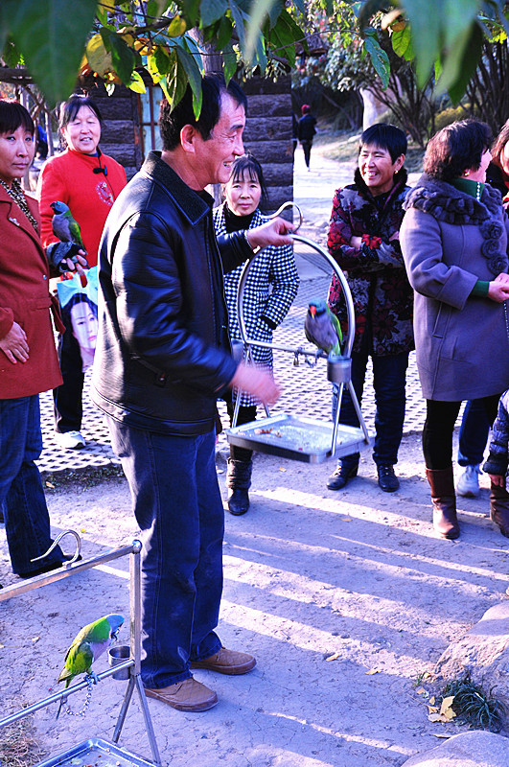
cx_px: 254
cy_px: 384
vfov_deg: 37.9
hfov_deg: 25.7
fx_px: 1117
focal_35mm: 52
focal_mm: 35
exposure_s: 1/50
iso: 200
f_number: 4.5
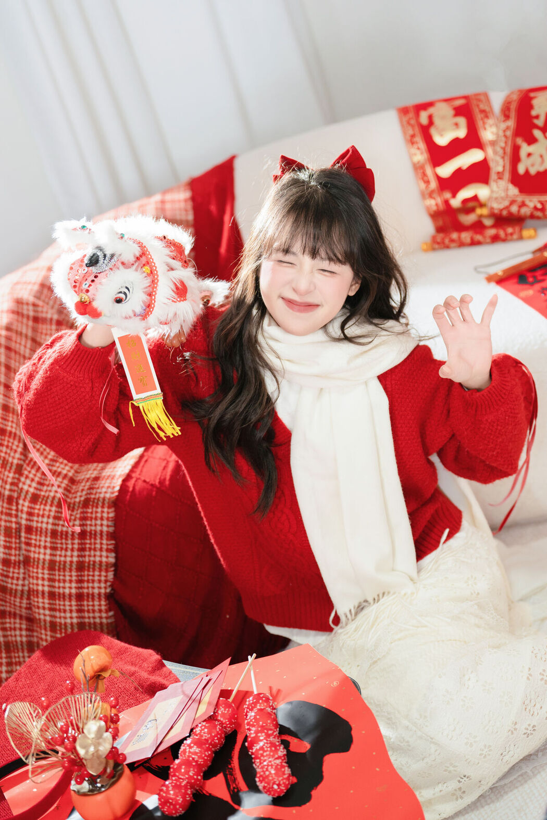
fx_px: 1914
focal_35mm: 84
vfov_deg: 24.2
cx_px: 274
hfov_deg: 16.3
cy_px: 410
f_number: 2.8
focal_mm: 84
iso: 1250
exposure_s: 1/200
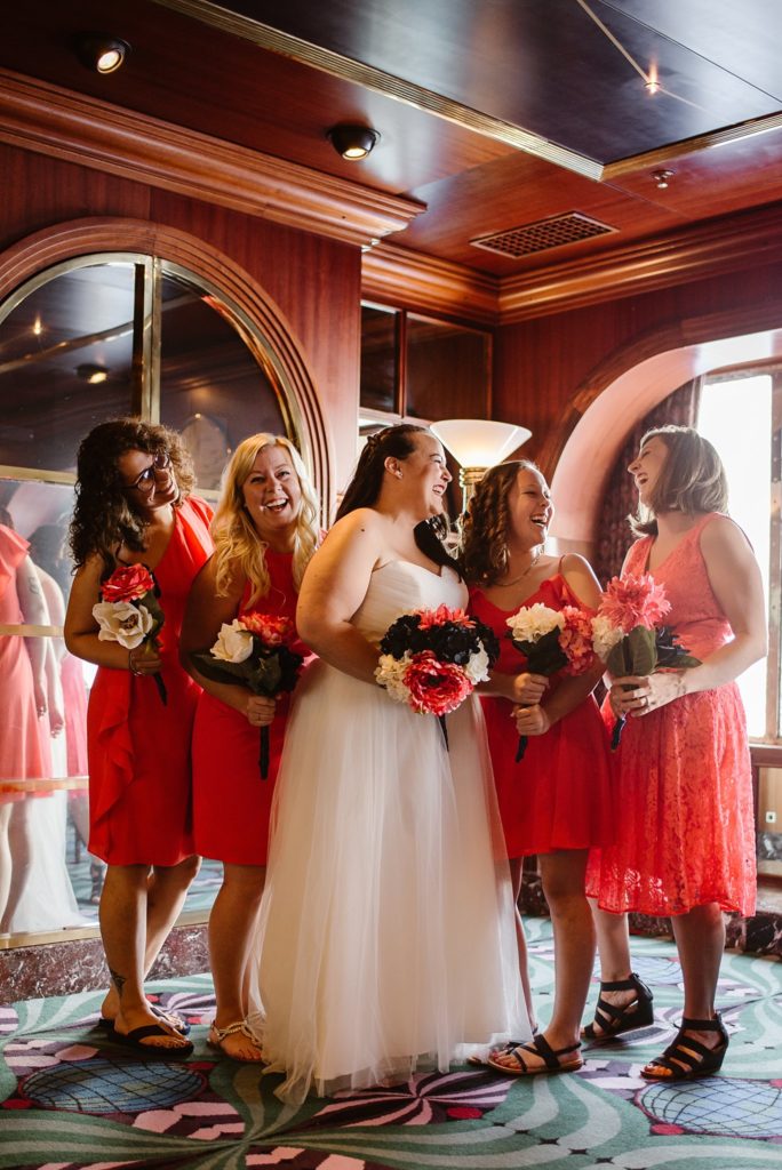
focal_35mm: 35
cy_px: 585
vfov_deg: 54.4
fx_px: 1139
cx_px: 391
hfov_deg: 37.9
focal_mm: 35
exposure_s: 1/320
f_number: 2.2
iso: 640
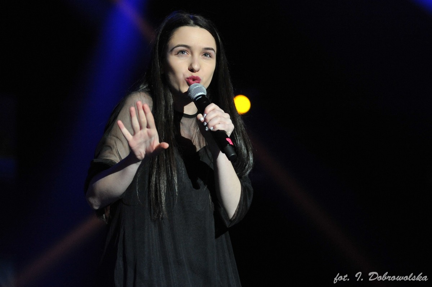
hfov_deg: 20.4
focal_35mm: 100
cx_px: 216
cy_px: 144
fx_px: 1199
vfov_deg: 13.7
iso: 3200
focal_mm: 100
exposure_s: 1/500
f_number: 2.8
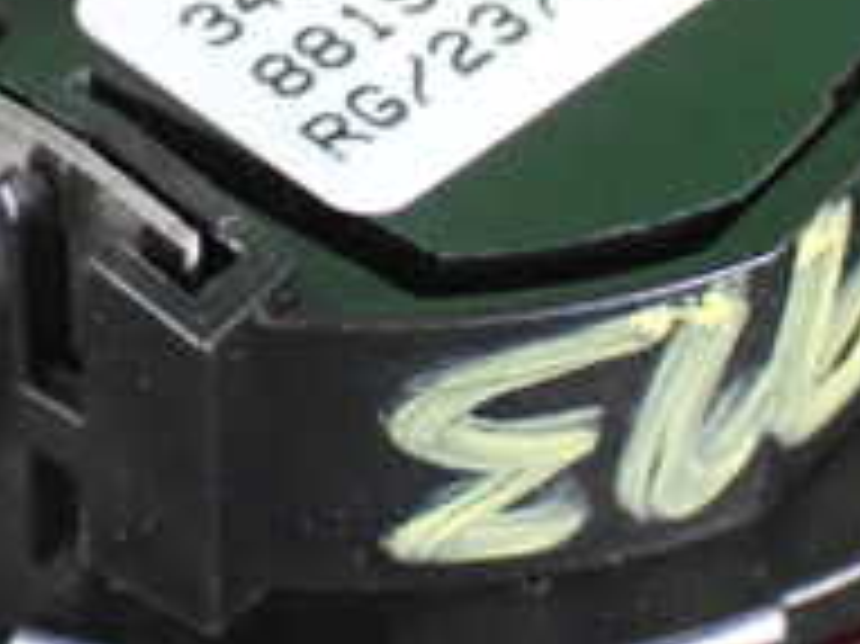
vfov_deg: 6.6
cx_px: 324
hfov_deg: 8.9
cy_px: 41
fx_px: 5537
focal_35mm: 223
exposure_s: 1/60
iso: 2000
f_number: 3.9
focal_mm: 12.73
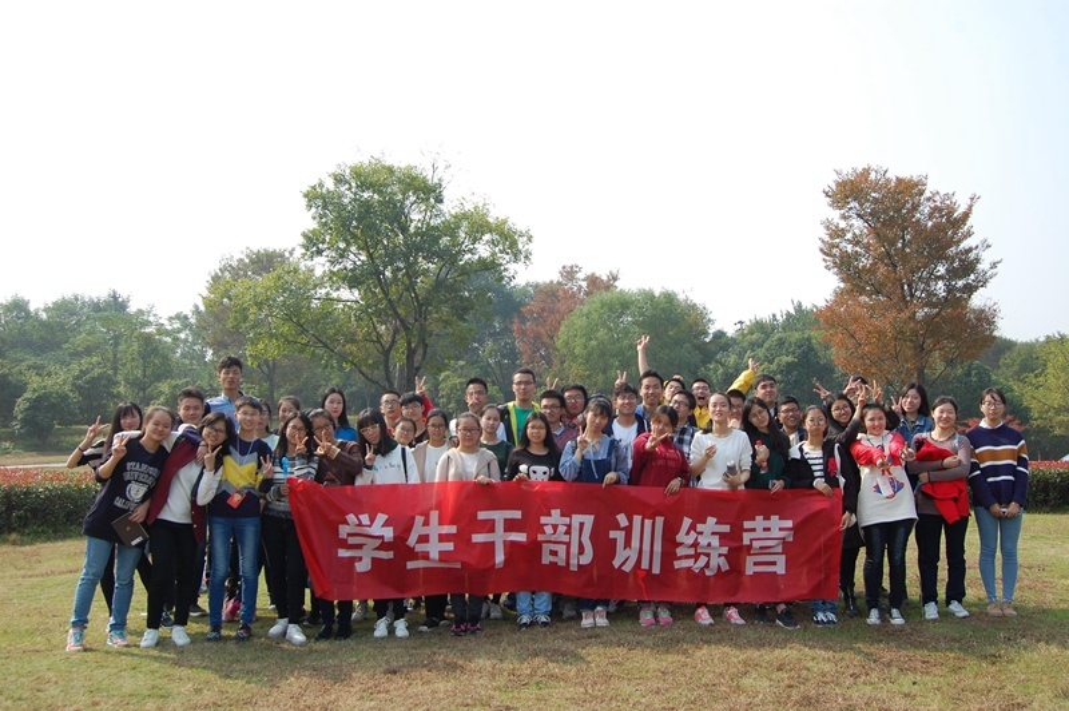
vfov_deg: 38.3
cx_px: 534
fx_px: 1024
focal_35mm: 34
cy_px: 356
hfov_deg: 55.1
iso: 200
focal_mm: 23
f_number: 8
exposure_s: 1/250
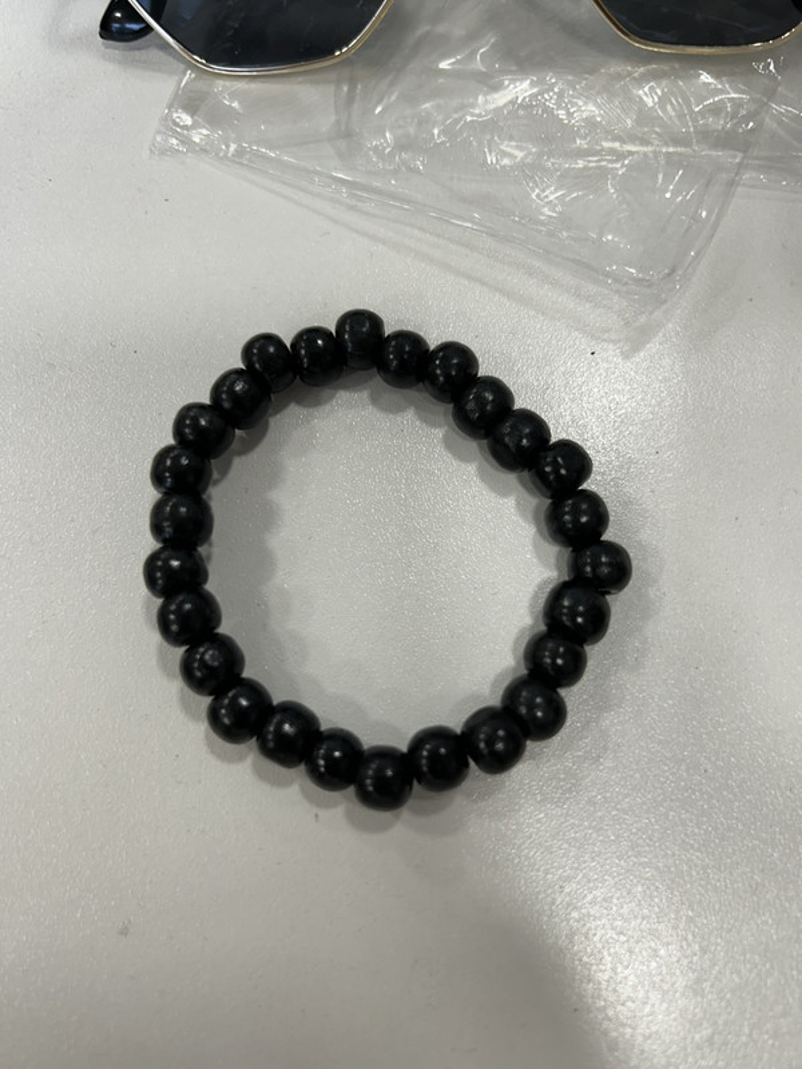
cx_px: 401
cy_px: 534
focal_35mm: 26
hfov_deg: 53.1
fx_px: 803
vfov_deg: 67.3
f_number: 1.5
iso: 40
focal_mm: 5.7
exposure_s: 1/120
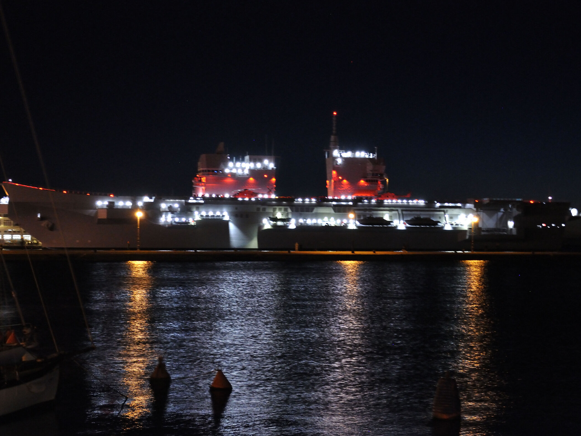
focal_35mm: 66
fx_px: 1108
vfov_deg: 22.3
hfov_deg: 29.4
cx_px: 299
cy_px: 216
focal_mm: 40
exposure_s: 1/5
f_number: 5.3
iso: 1600
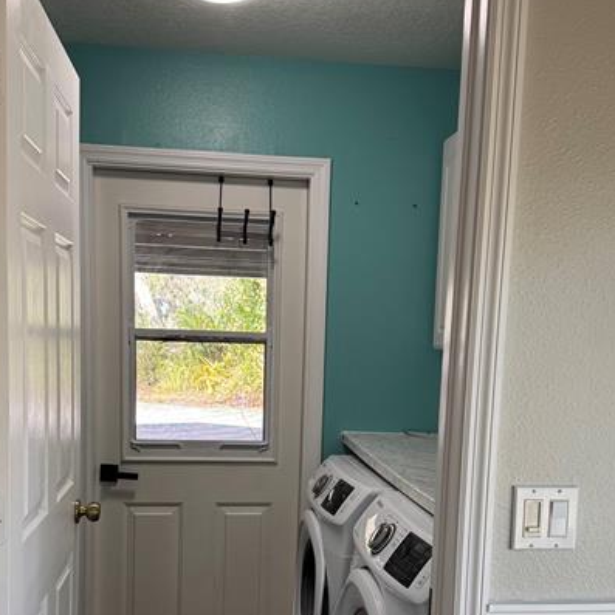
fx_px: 824
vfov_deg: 40.2
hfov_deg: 40.9
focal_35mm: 41
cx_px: 299
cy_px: 428
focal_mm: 6.76
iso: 125
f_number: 1.78
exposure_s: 1/121
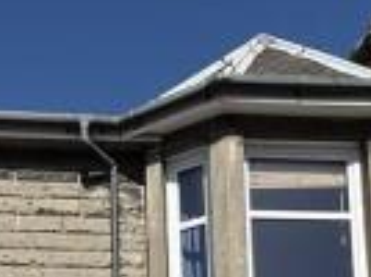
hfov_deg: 31.0
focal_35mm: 61
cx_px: 76
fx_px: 653
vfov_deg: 18.5
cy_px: 506
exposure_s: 1/2717
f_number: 2.2
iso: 50
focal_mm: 2.22
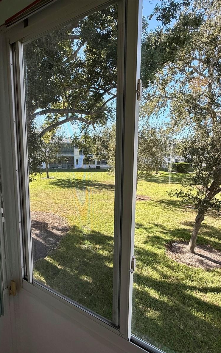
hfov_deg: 59.4
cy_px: 178
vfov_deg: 85.1
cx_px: 94
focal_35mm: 20
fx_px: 193
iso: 64
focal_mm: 2.22
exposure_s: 1/494
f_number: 2.2
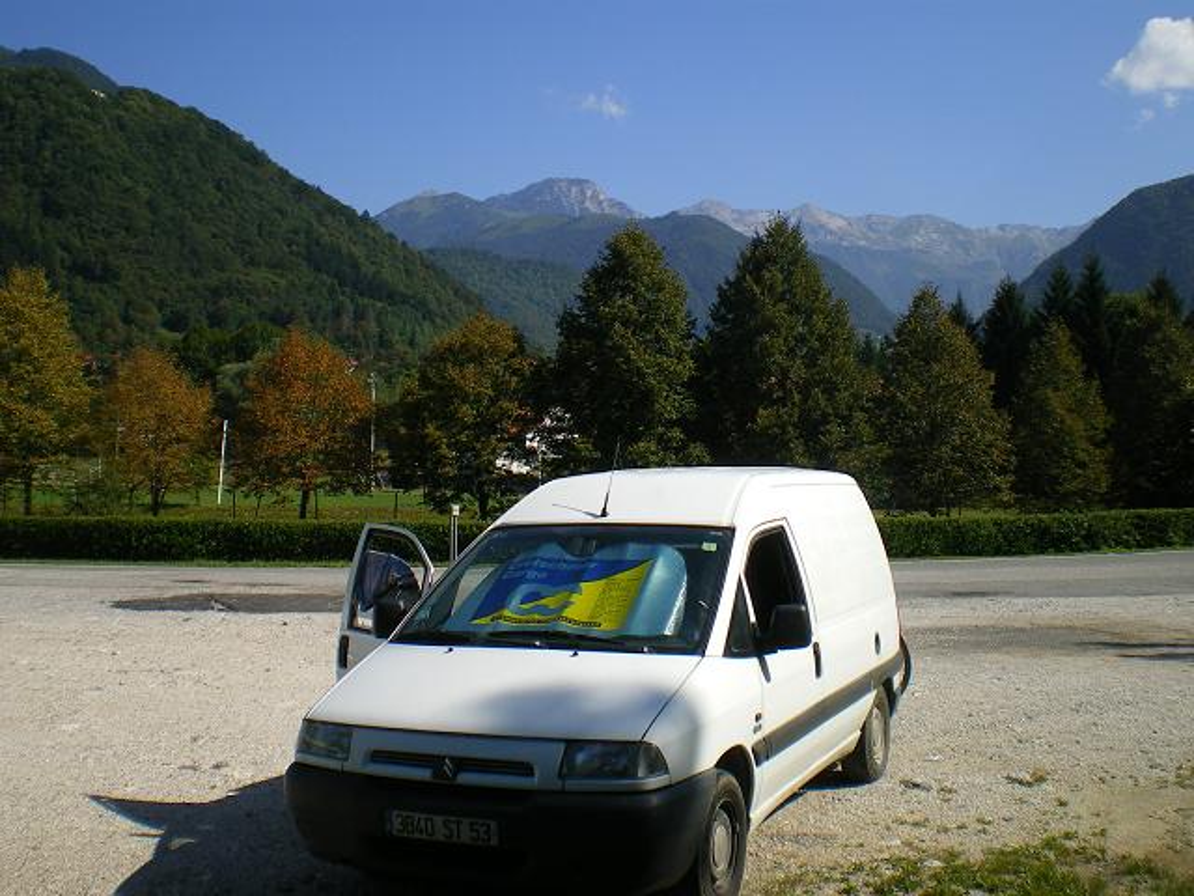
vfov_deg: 37.7
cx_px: 597
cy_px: 448
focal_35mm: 38
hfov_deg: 49.0
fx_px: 1311
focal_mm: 6.3
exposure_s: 1/500
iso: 64
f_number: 4.6
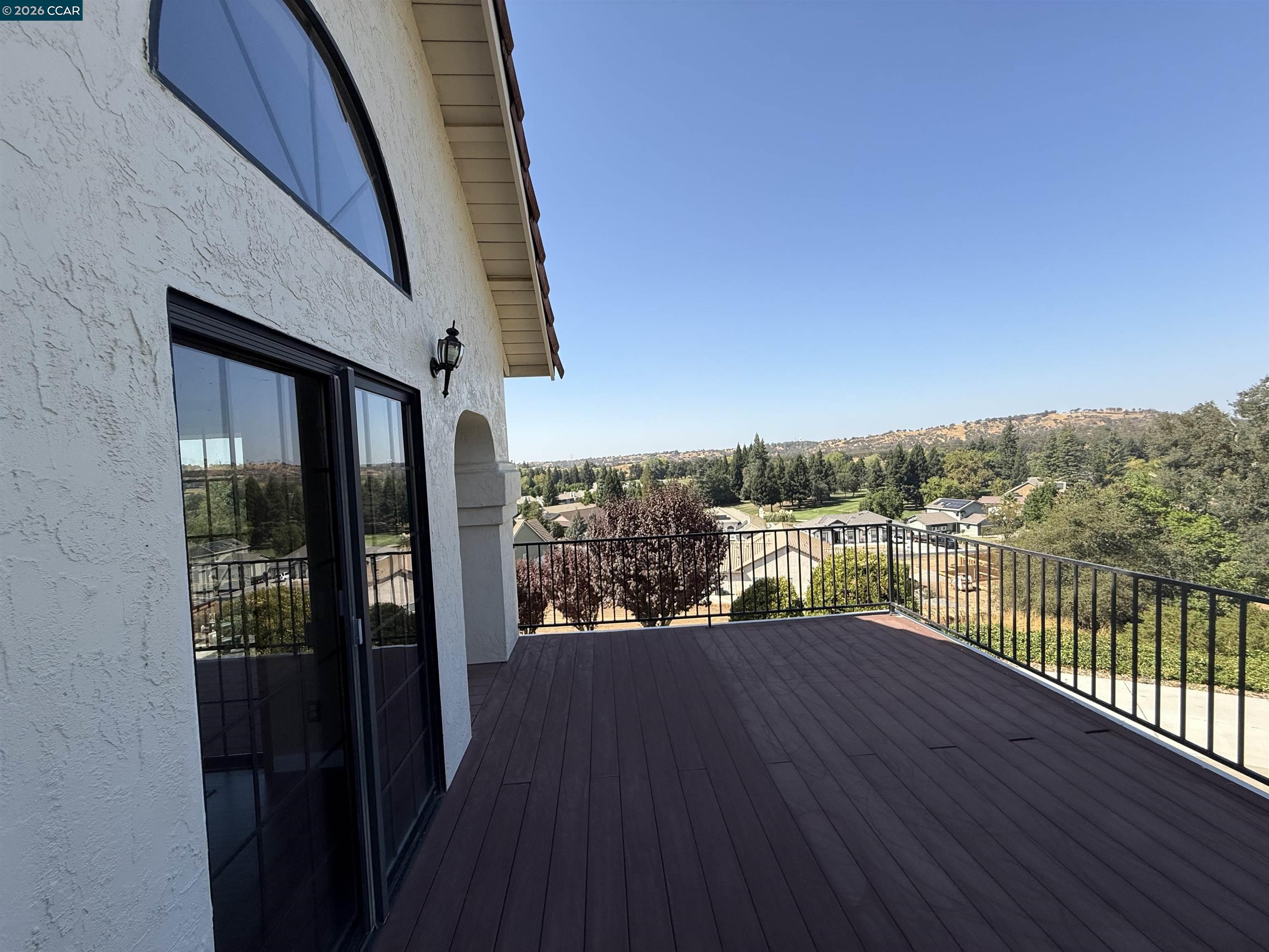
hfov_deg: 102.1
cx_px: 634
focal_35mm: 14
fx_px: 513
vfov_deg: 85.7
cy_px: 476
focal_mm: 2.22
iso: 50
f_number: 2.2
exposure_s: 1/1613
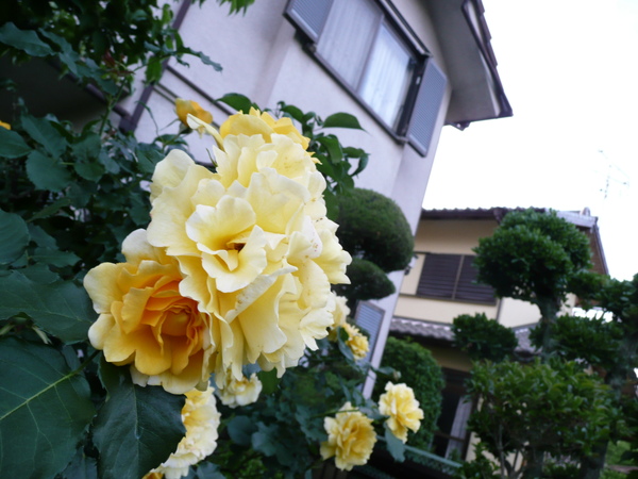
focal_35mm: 28
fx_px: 516
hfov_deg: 63.4
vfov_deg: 49.7
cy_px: 240
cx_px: 319
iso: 100
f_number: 3.3
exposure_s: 1/40
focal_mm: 4.6
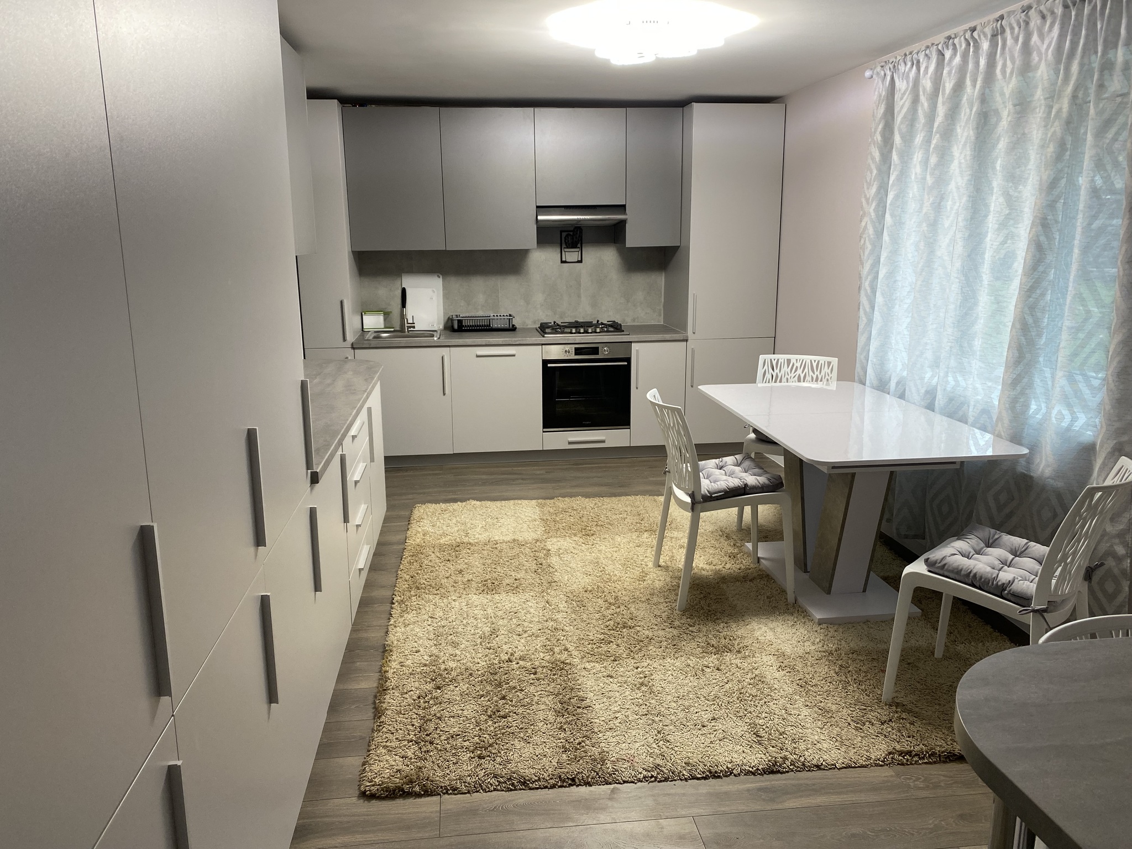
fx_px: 850
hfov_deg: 67.3
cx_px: 566
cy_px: 424
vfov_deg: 53.1
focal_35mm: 26
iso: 100
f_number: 1.8
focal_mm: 4.25
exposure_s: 1/100
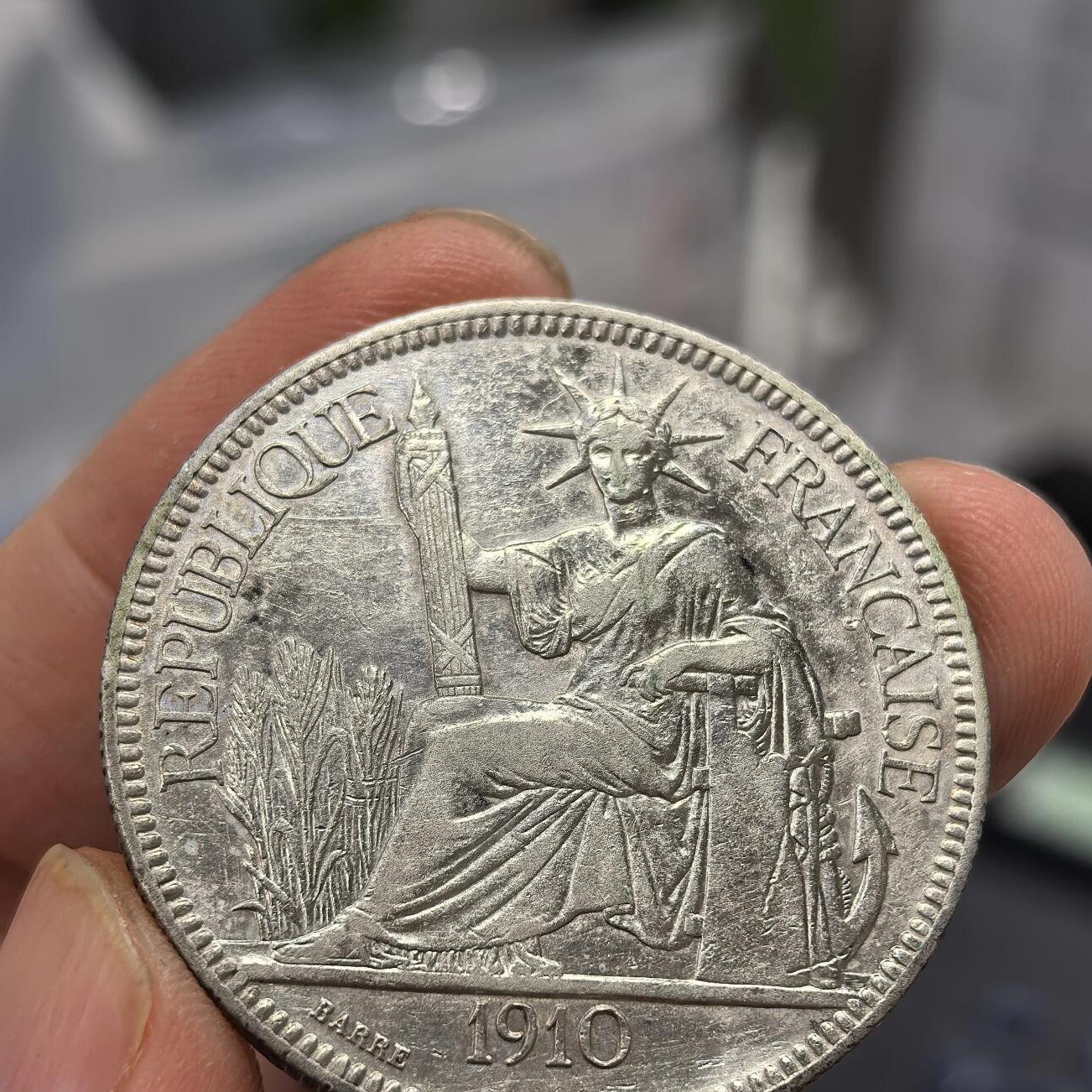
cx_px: 555
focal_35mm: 66
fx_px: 2356
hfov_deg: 26.1
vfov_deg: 26.0
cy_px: 731
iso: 160
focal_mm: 6.98
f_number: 2
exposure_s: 1/100
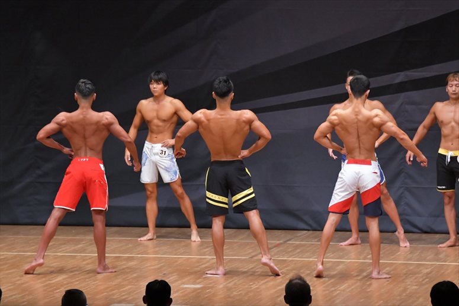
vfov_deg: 6.8
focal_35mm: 202
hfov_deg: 10.2
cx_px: 230
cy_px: 153
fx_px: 2574
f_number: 5.6
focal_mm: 135
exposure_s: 1/400
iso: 6400
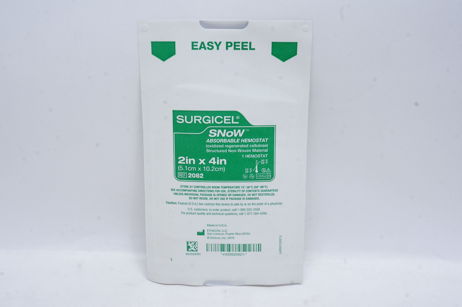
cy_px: 154
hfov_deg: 48.0
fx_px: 519
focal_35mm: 40
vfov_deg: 32.9
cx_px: 231
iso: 800
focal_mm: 27
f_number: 18
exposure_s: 1/8
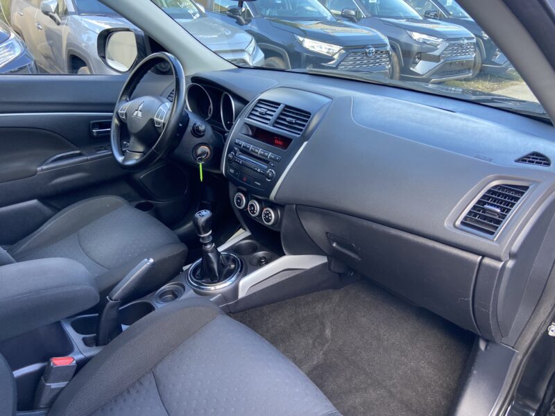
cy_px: 208
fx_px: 417
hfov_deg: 67.3
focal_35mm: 26
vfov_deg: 53.1
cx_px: 278
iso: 80
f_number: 1.8
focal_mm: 4.25
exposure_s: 1/122
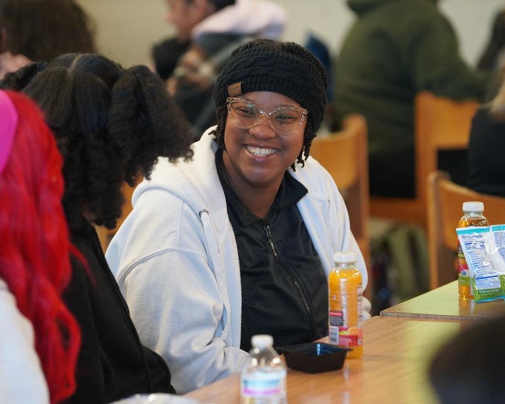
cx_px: 222
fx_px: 2794
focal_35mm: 187
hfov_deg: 10.3
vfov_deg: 8.3
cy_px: 203
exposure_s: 1/200
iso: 6400
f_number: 4
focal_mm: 165
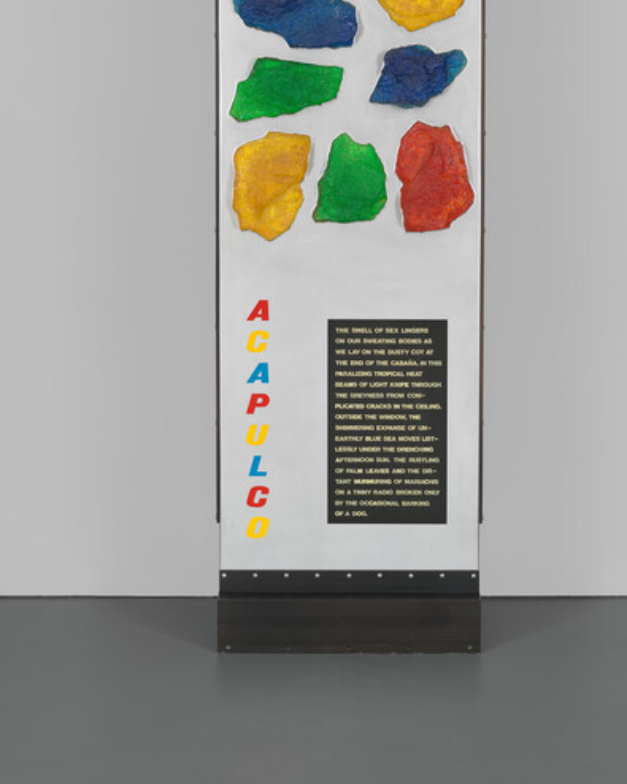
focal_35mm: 85
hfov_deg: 18.1
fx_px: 1972
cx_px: 349
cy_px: 145
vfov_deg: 22.2
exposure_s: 1/125
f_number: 8
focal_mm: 80
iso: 64
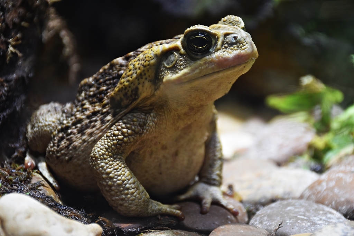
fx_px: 1033
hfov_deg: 19.5
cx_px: 177
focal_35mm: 105
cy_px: 118
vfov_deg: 13.0
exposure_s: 1/60
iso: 720
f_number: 5
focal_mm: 70
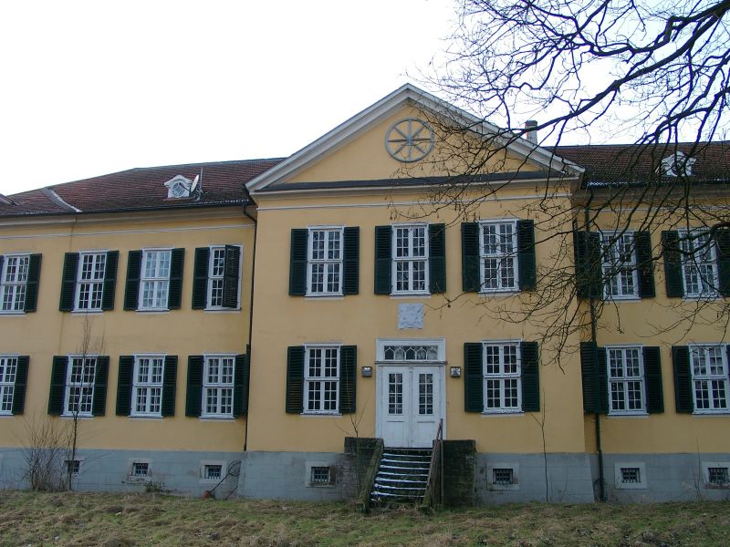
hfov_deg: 54.0
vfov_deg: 41.8
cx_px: 365
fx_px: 717
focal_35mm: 34
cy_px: 274
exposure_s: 1/106
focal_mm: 7.13
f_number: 2.8
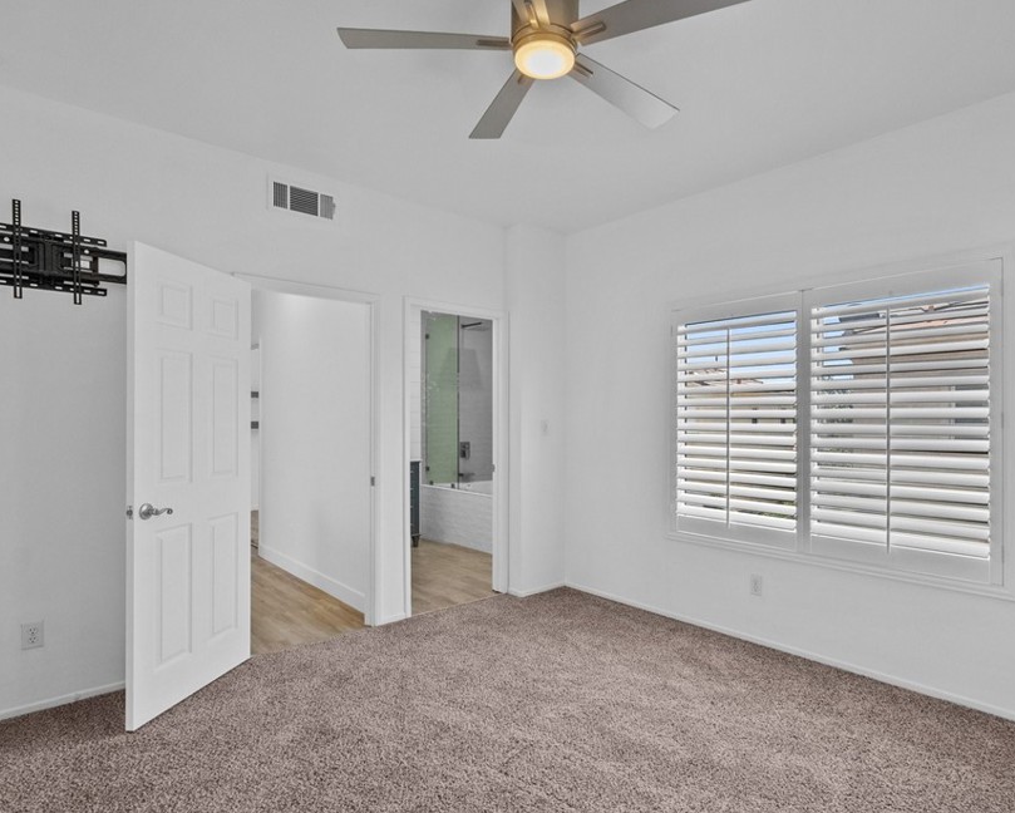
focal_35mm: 19
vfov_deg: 70.9
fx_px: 571
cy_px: 418
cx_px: 541
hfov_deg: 83.1
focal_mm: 16
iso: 2000
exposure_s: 1/30
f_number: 8
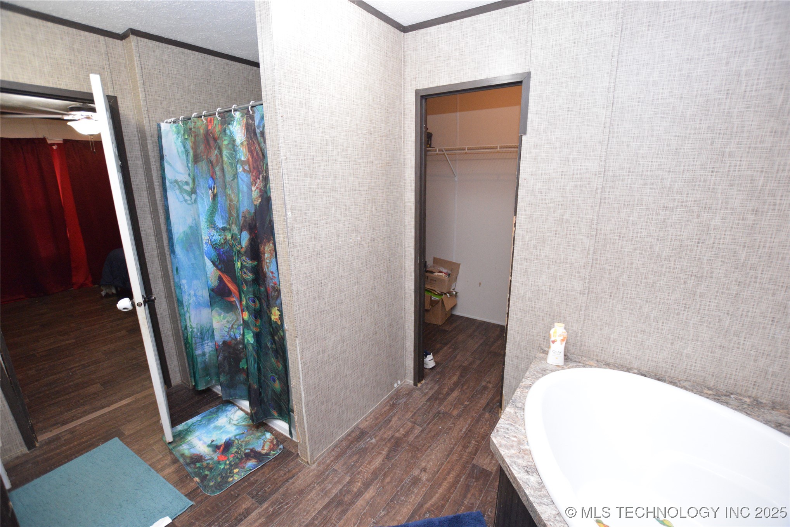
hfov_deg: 100.4
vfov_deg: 77.3
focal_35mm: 15
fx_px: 329
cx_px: 395
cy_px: 264
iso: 2800
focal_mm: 10
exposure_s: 1/60
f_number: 3.5
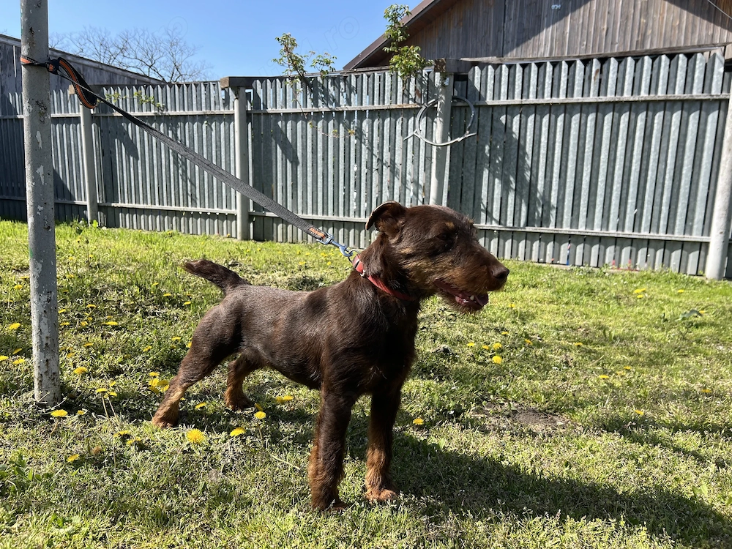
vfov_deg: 53.1
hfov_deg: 67.3
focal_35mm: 26
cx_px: 366
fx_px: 550
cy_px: 274
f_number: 1.5
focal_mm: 5.7
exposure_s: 1/2045
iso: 50
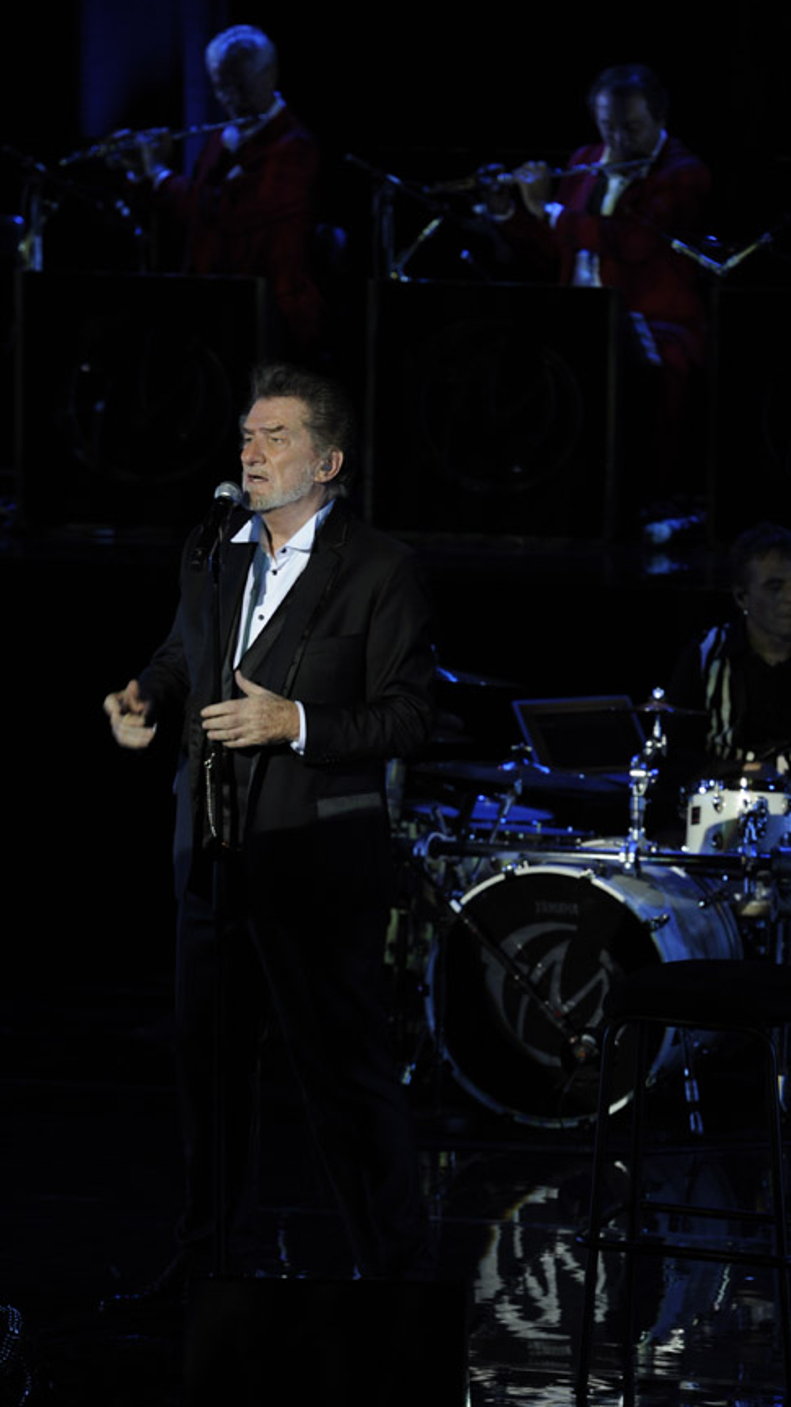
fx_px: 7985
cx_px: 466
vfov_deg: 10.1
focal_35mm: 214
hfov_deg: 5.7
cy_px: 776
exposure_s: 1/100
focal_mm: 180
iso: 1000
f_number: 5.6
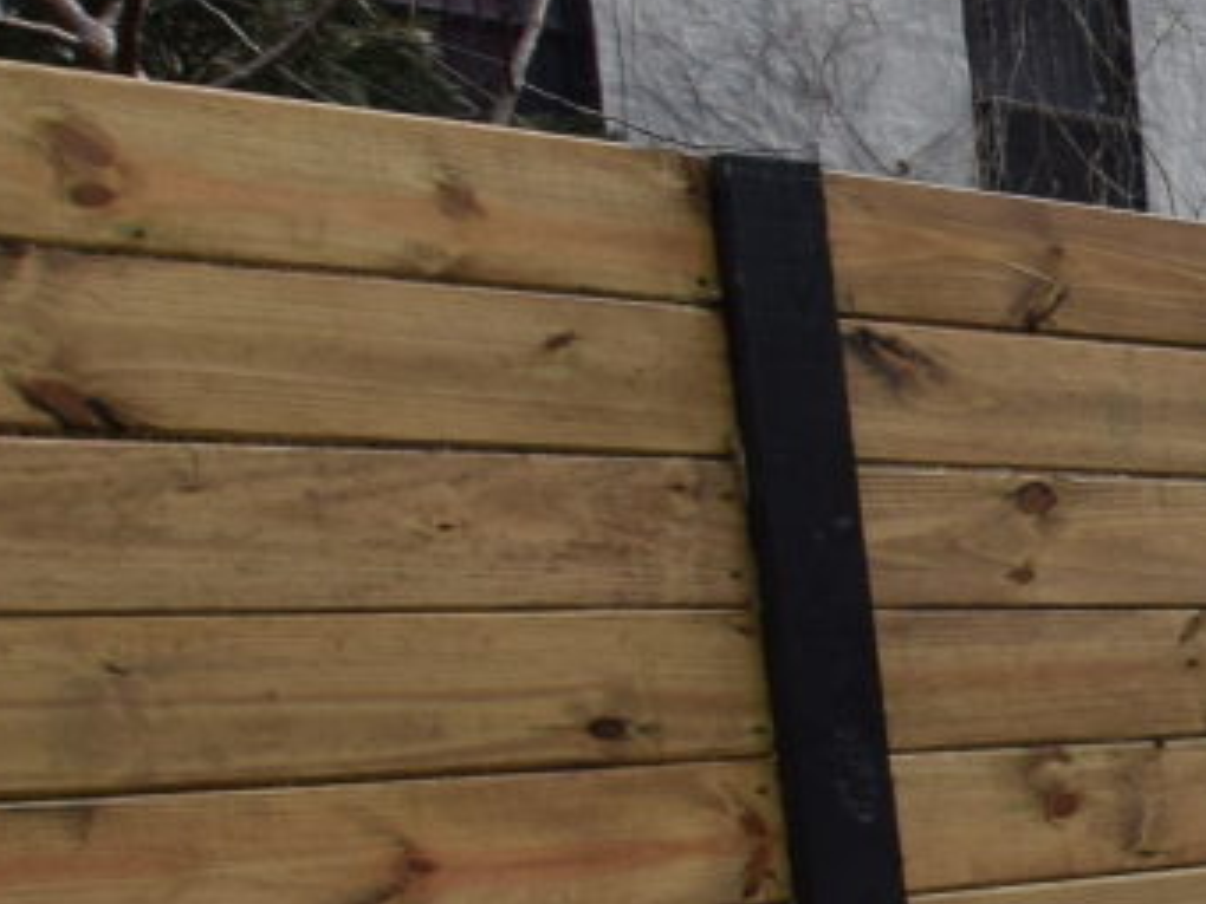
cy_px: 923
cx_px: 2926
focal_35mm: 78
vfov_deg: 18.4
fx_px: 2717
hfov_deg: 14.8
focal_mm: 10
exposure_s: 1/250
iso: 360
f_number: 8
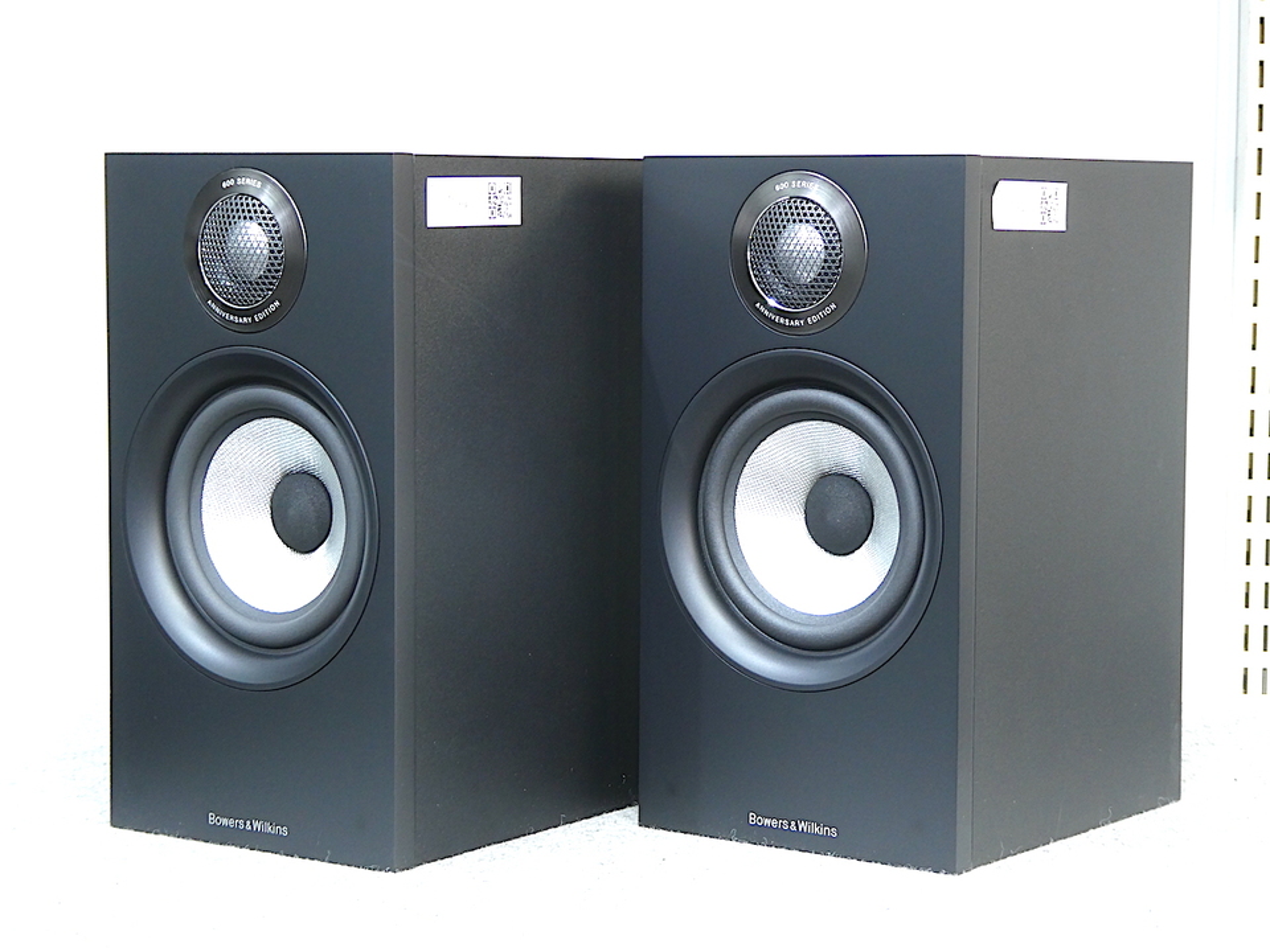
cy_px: 476
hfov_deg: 24.7
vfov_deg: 18.7
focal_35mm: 79
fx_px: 2898
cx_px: 635
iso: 200
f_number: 4.7
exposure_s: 1/4
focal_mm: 14.1
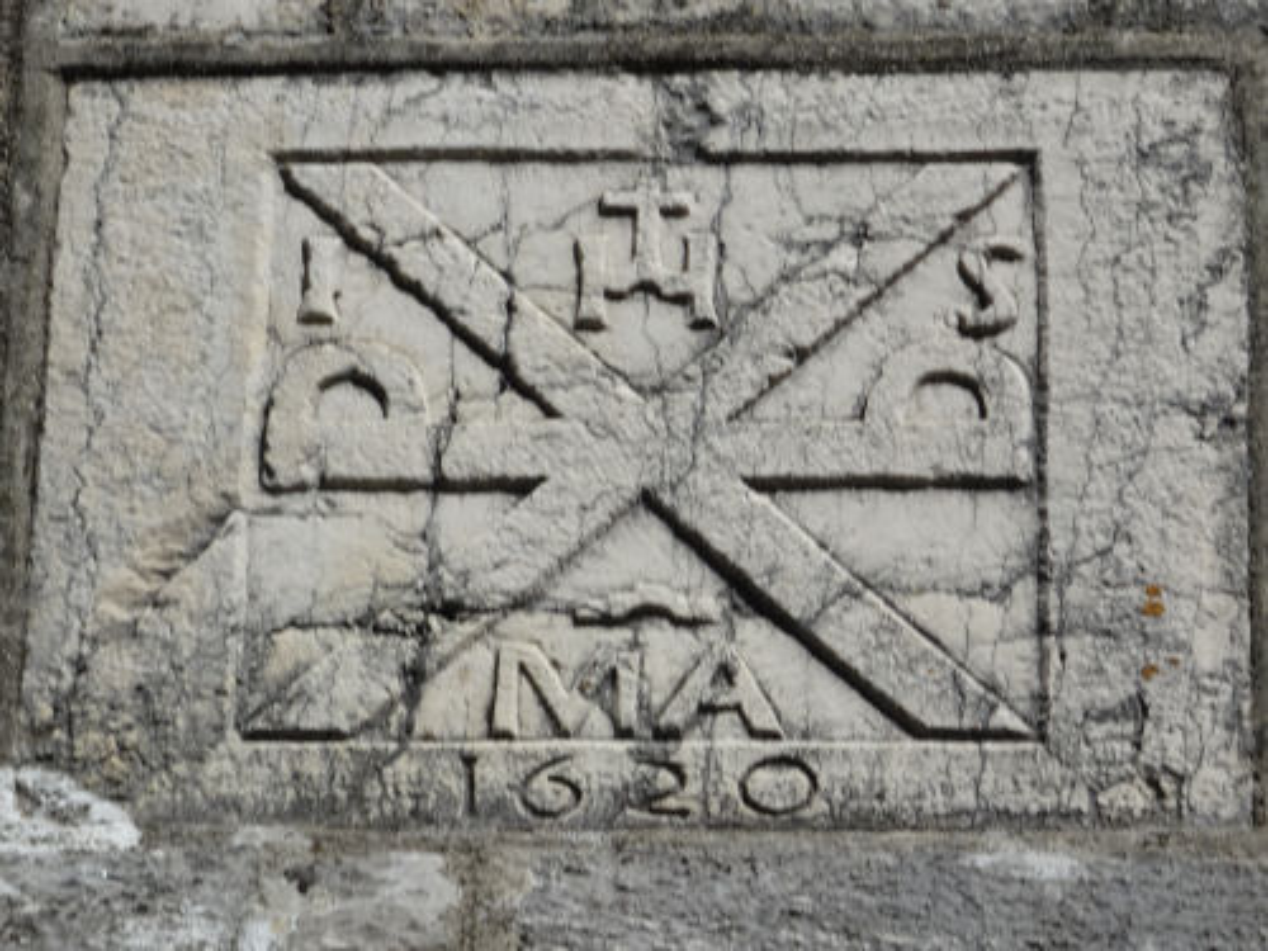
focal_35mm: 206
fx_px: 7546
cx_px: 634
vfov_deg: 7.2
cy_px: 476
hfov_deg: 9.6
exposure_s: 1/640
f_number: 6.3
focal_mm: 35.17
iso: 80
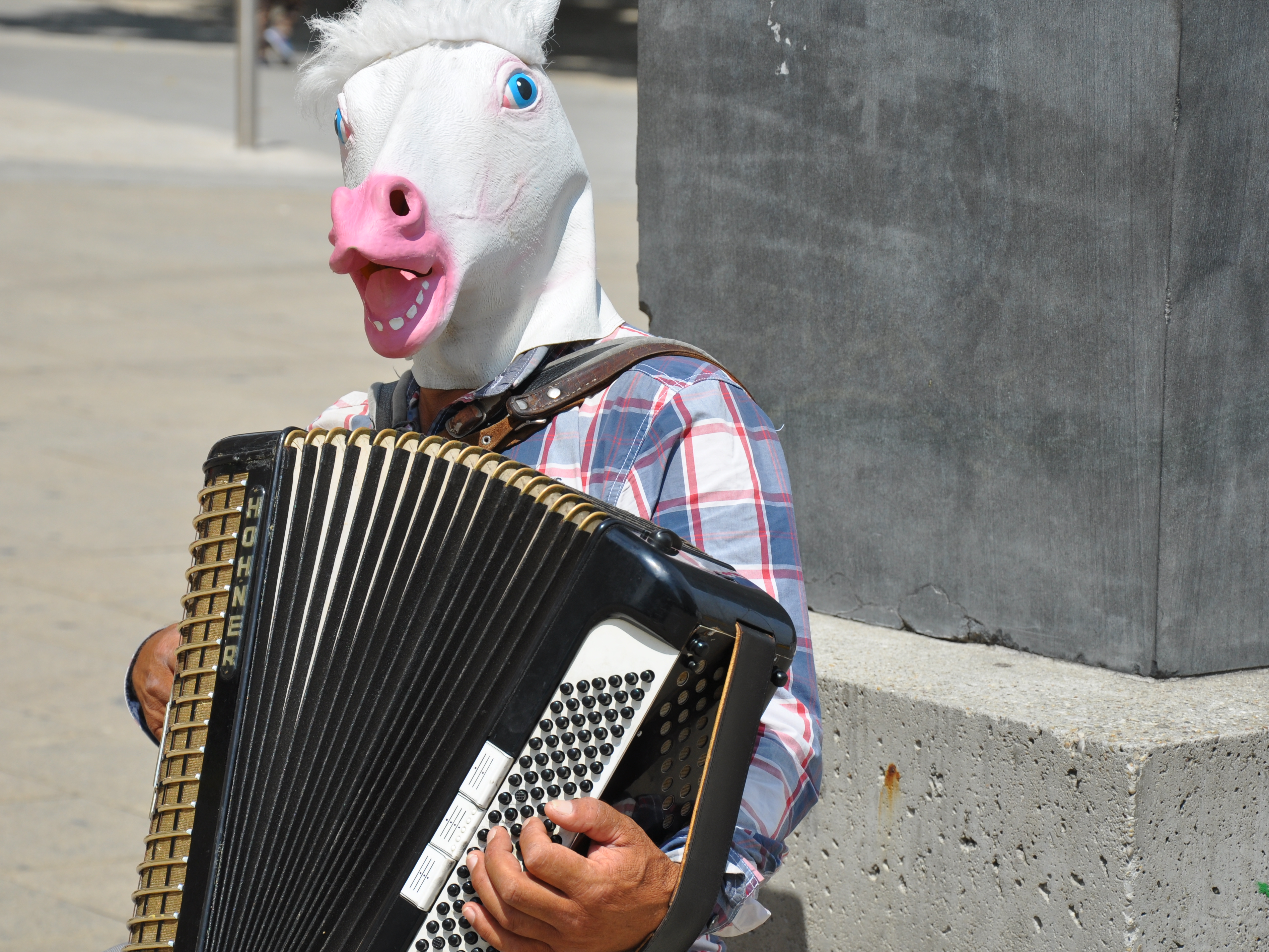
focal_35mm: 150
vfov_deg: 9.9
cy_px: 476
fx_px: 5498
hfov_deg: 13.2
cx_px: 624
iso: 200
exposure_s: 1/800
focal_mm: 92
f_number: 7.1
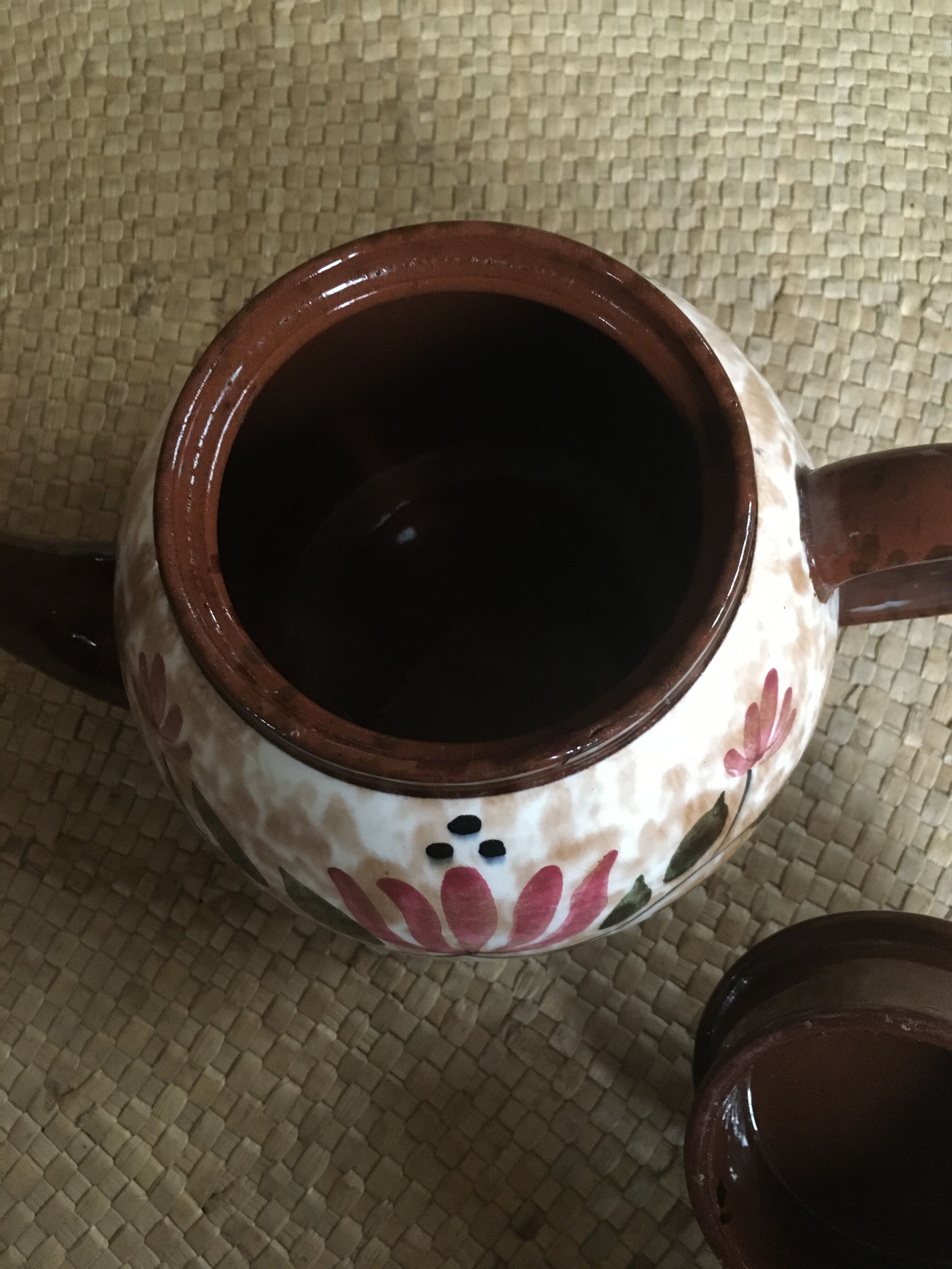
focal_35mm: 29
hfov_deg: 48.2
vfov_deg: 61.7
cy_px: 634
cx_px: 476
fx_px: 1063
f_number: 2.2
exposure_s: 1/17
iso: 250
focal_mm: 4.15
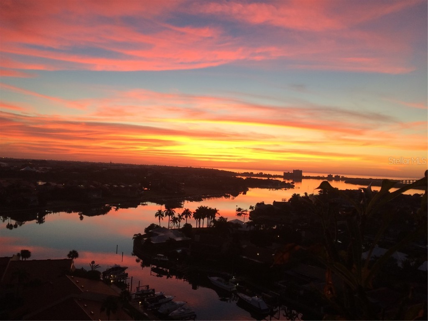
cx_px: 214
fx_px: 359
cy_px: 160
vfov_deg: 48.2
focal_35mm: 29
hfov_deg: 61.7
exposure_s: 1/40
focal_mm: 4.15
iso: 40
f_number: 2.2
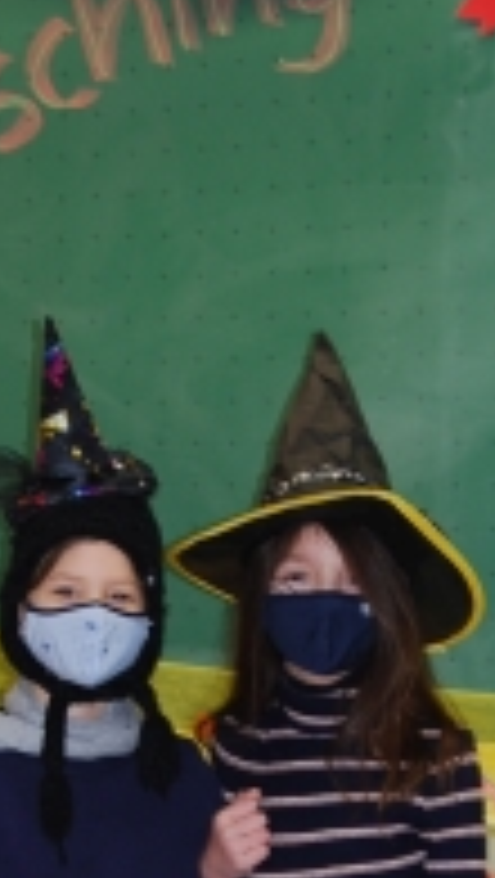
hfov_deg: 8.8
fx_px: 3213
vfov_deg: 15.3
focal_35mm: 138
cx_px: 209
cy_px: 824
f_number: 5
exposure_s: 1/60
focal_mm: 38
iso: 200
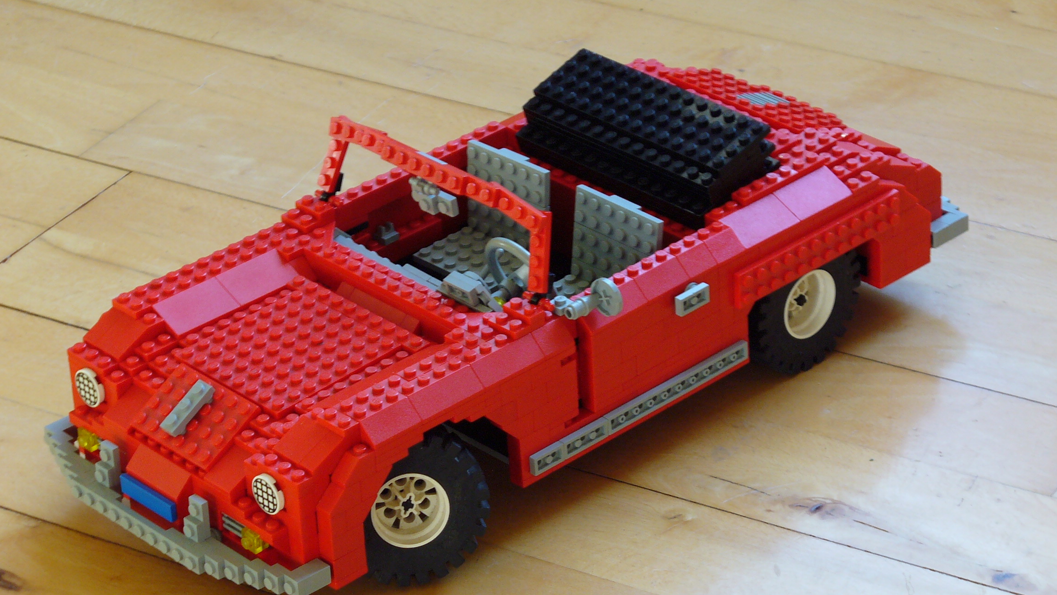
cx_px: 528
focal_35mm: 129
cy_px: 304
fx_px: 3616
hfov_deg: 16.6
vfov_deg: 9.4
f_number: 3.7
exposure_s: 1/25
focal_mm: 19.4
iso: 100
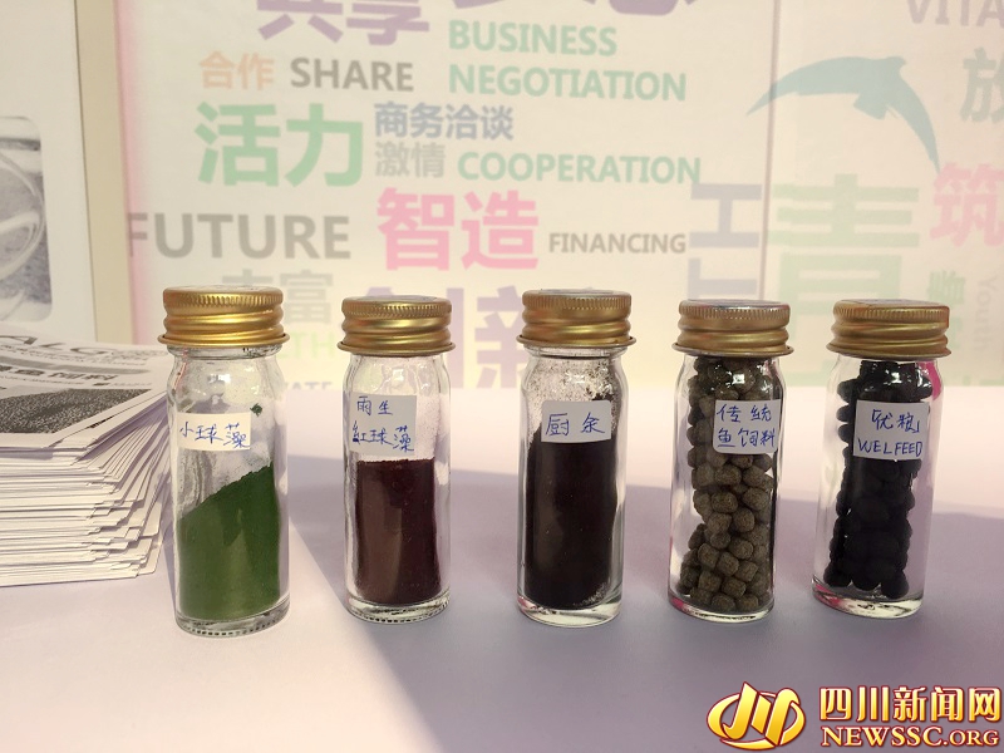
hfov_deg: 61.7
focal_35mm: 29
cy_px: 376
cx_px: 502
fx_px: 841
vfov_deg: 48.2
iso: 25
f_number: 2.2
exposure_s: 1/50
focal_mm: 4.15
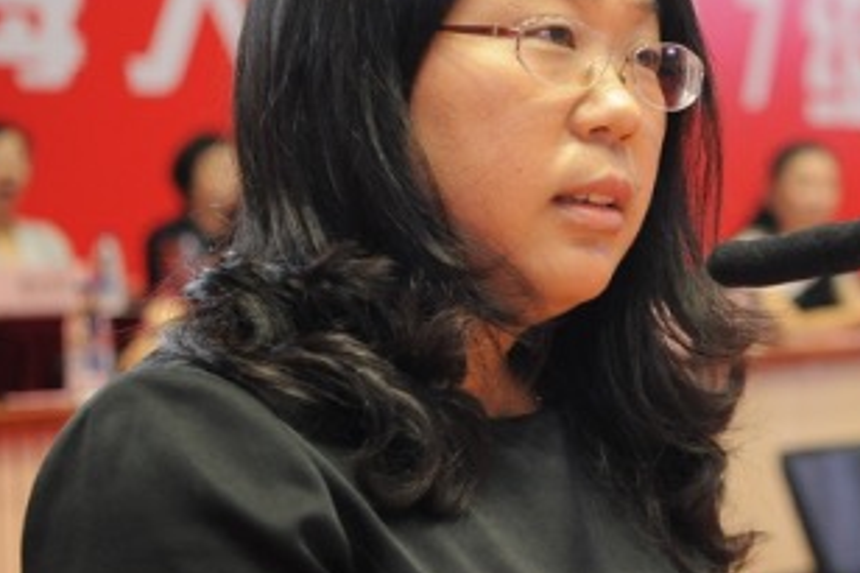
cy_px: 193
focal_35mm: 104
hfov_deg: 19.1
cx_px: 857
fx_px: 2483
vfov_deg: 13.1
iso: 2500
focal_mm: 40
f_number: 2.8
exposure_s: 1/125
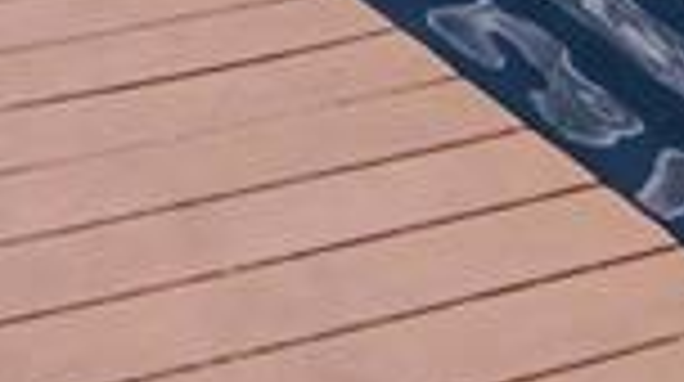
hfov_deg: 17.7
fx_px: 2111
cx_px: -76
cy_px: -1047
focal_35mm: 117
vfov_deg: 7.7
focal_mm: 11
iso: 800
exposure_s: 1/3200
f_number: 7.1
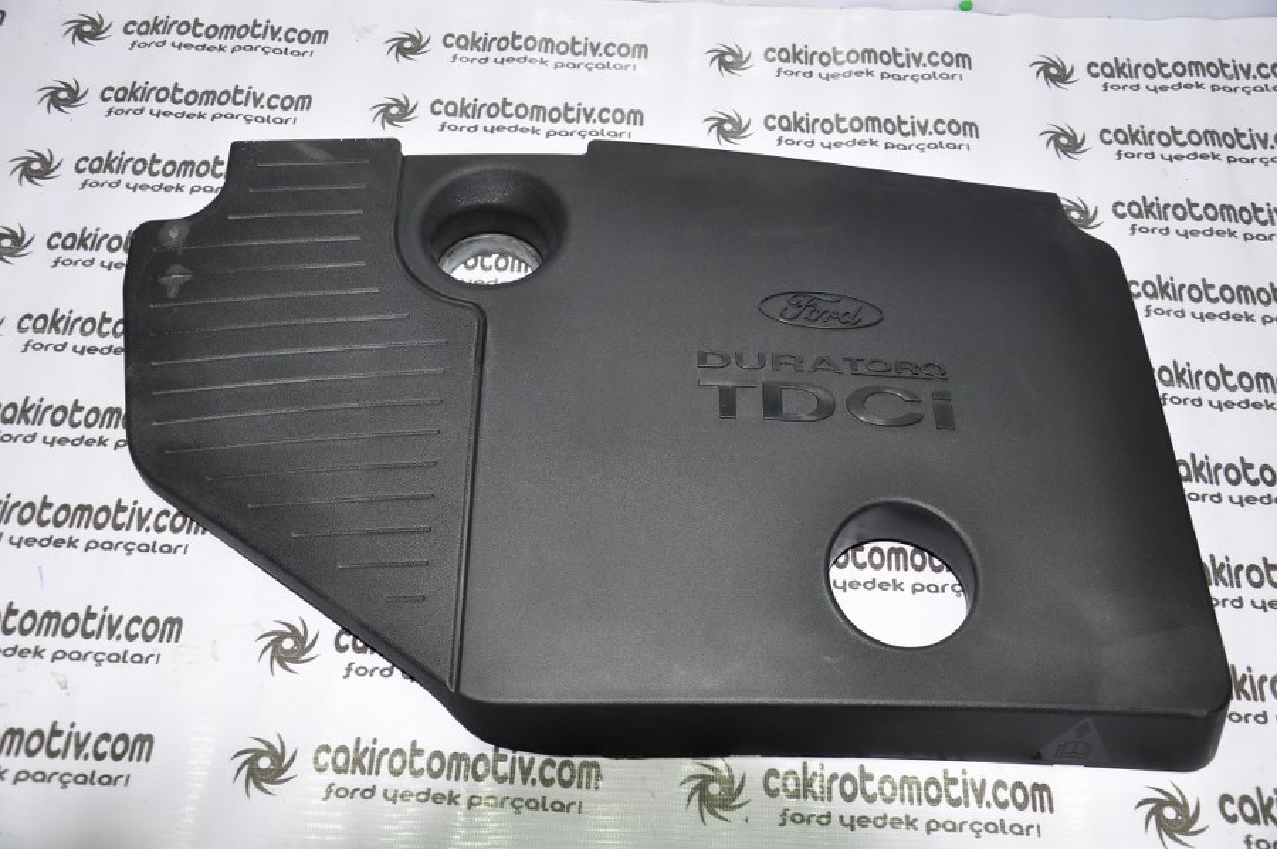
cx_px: 638
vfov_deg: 35.4
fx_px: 1329
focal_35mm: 38
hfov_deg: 51.3
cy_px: 424
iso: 200
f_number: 4.5
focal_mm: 25
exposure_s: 1/60
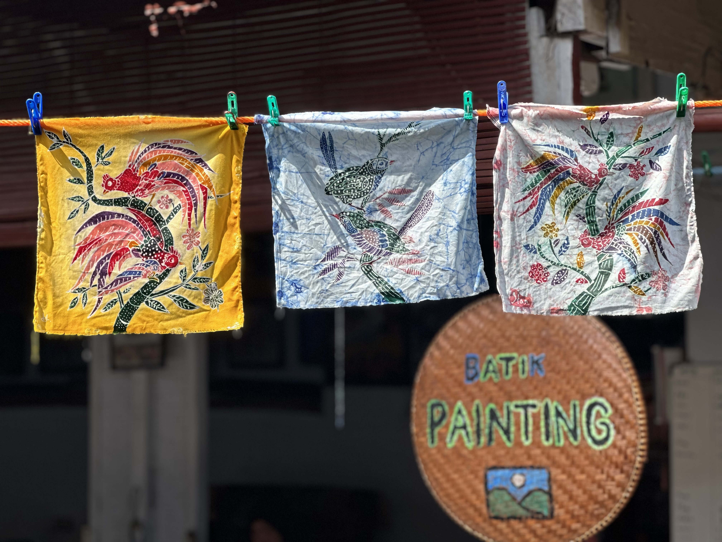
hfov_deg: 25.3
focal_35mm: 77
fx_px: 1606
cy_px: 271
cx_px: 361
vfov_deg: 19.1
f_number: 2.8
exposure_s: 1/171
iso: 25
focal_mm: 9
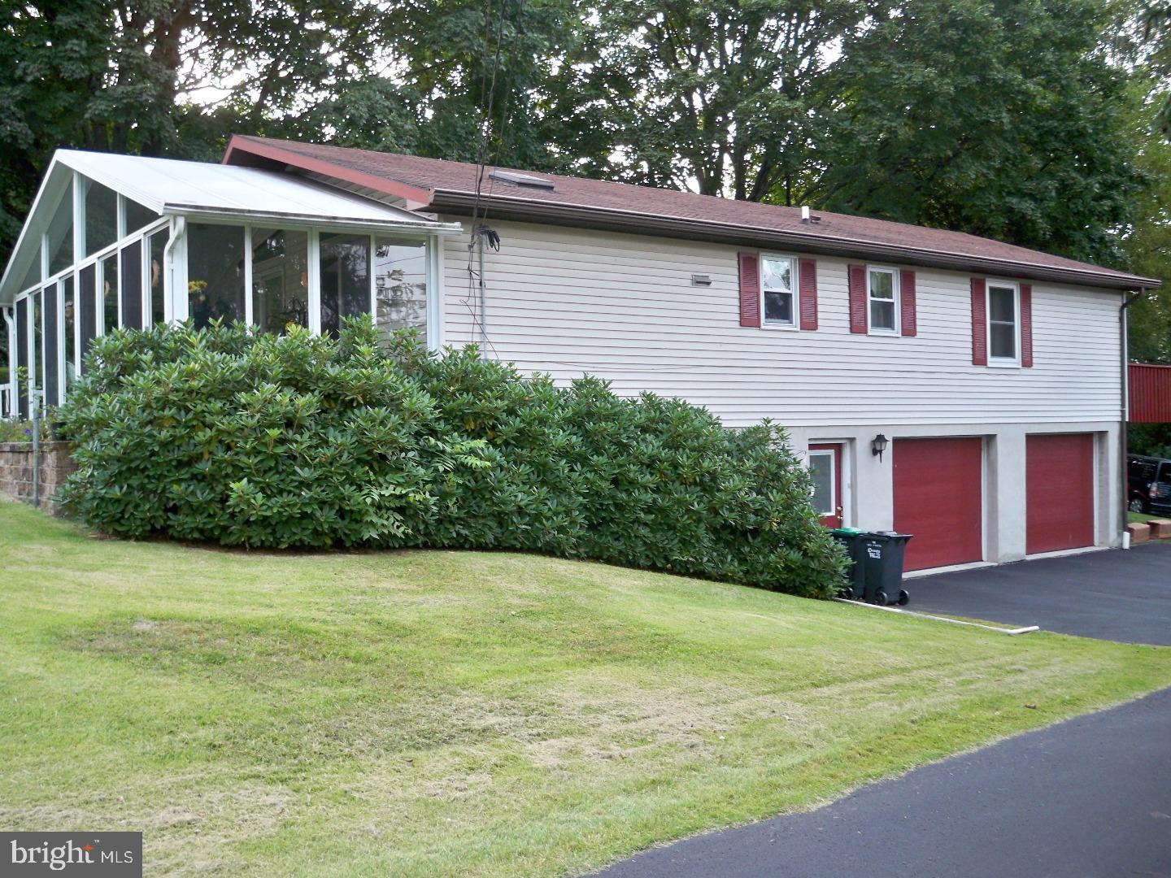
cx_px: 586
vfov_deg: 40.7
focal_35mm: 35
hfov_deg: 52.6
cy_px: 439
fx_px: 1184
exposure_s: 1/60
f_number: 3.1
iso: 80
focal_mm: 6.3
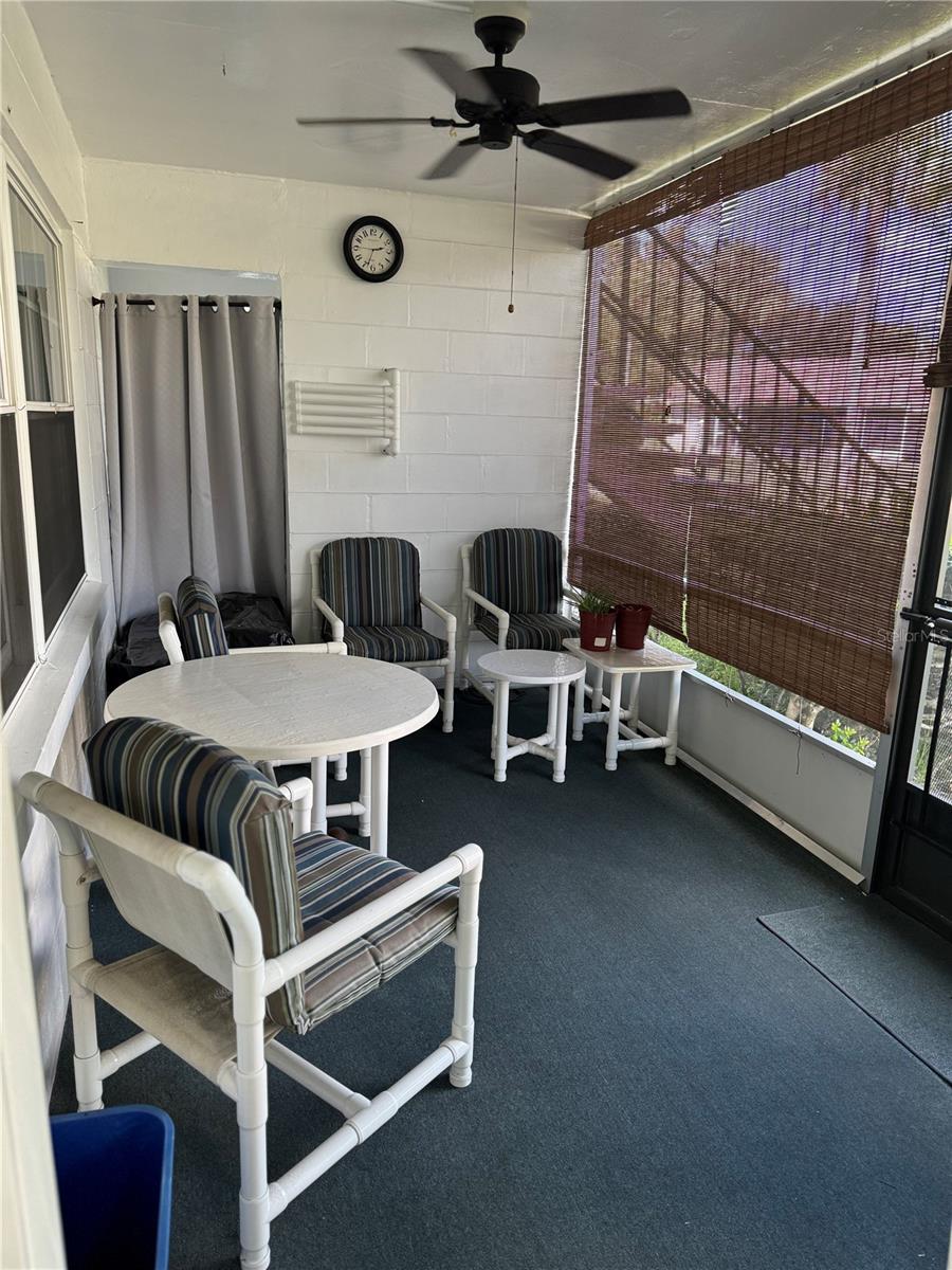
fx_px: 880
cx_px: 476
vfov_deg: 71.6
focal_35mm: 24
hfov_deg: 56.8
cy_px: 635
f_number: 1.78
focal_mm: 6.76
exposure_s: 1/120
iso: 200
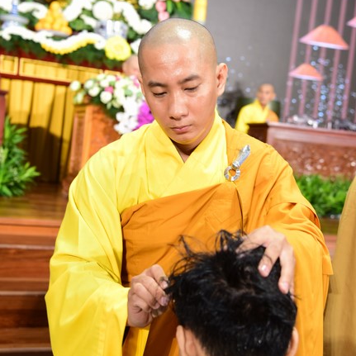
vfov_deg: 29.1
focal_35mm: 59
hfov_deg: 29.1
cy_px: 167
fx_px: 686
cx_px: 178
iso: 800
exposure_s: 1/60
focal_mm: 46
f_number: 4.5
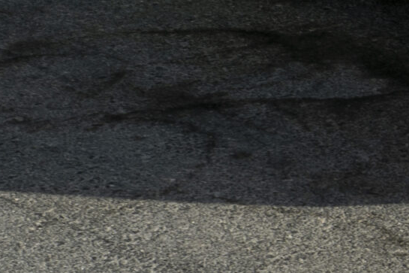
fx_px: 2294
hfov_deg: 9.7
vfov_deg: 6.6
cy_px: -291
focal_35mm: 202
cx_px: 735
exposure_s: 1/60
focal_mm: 43
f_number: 20
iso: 100
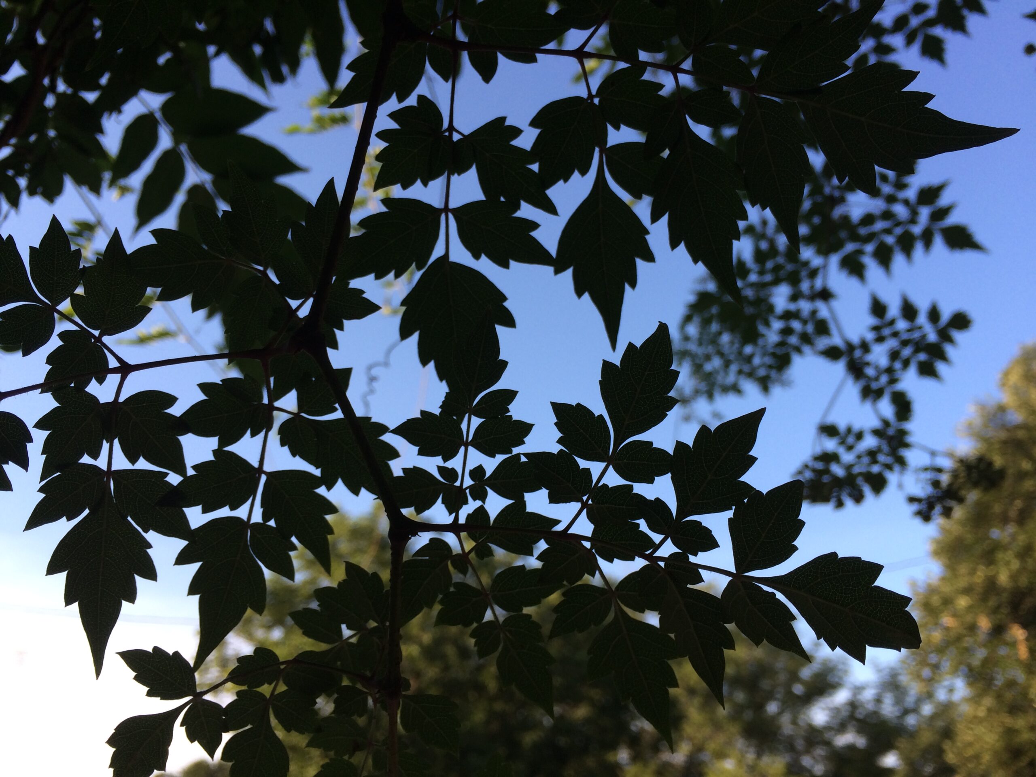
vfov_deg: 48.2
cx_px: 518
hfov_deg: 61.7
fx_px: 868
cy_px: 388
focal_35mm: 29
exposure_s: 1/451
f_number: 2.2
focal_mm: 4.15
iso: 32
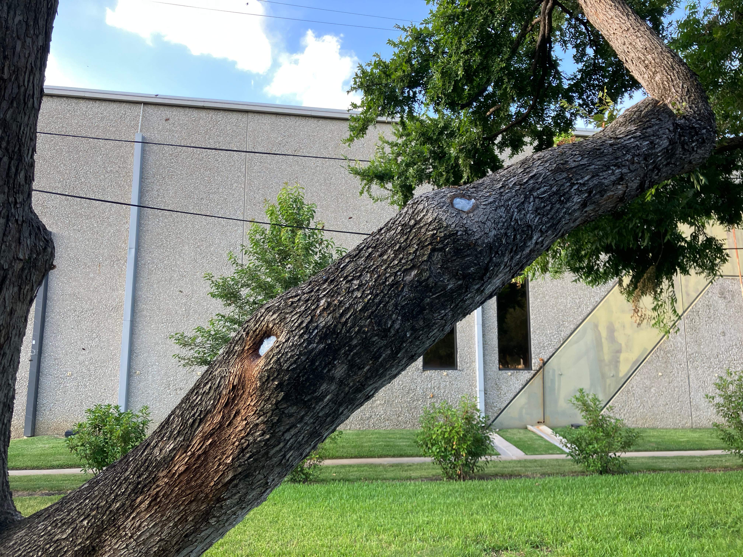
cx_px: 372
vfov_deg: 49.7
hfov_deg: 63.4
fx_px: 601
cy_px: 278
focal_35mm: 28
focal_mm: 3.99
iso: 32
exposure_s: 1/121
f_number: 1.8
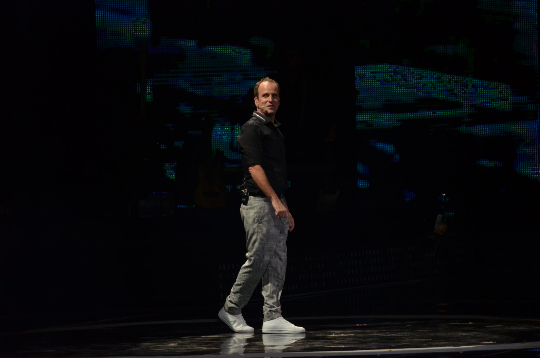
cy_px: 179
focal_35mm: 300
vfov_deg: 4.6
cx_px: 270
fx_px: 4490
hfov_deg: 6.9
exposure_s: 1/125
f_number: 5.6
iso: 800
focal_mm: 200
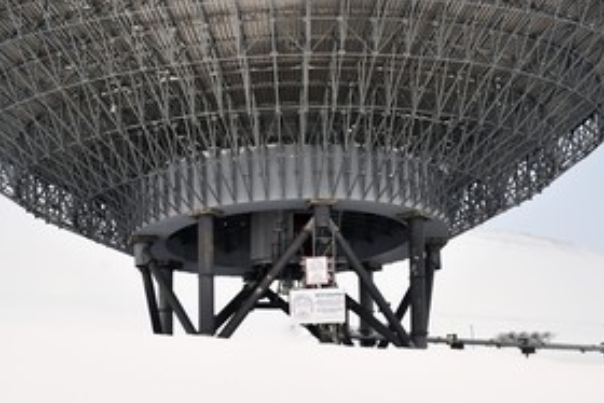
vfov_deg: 6.1
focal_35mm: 225
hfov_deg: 9.1
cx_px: 276
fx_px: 3777
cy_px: 157
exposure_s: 1/250
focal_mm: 150
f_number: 5.6
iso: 400
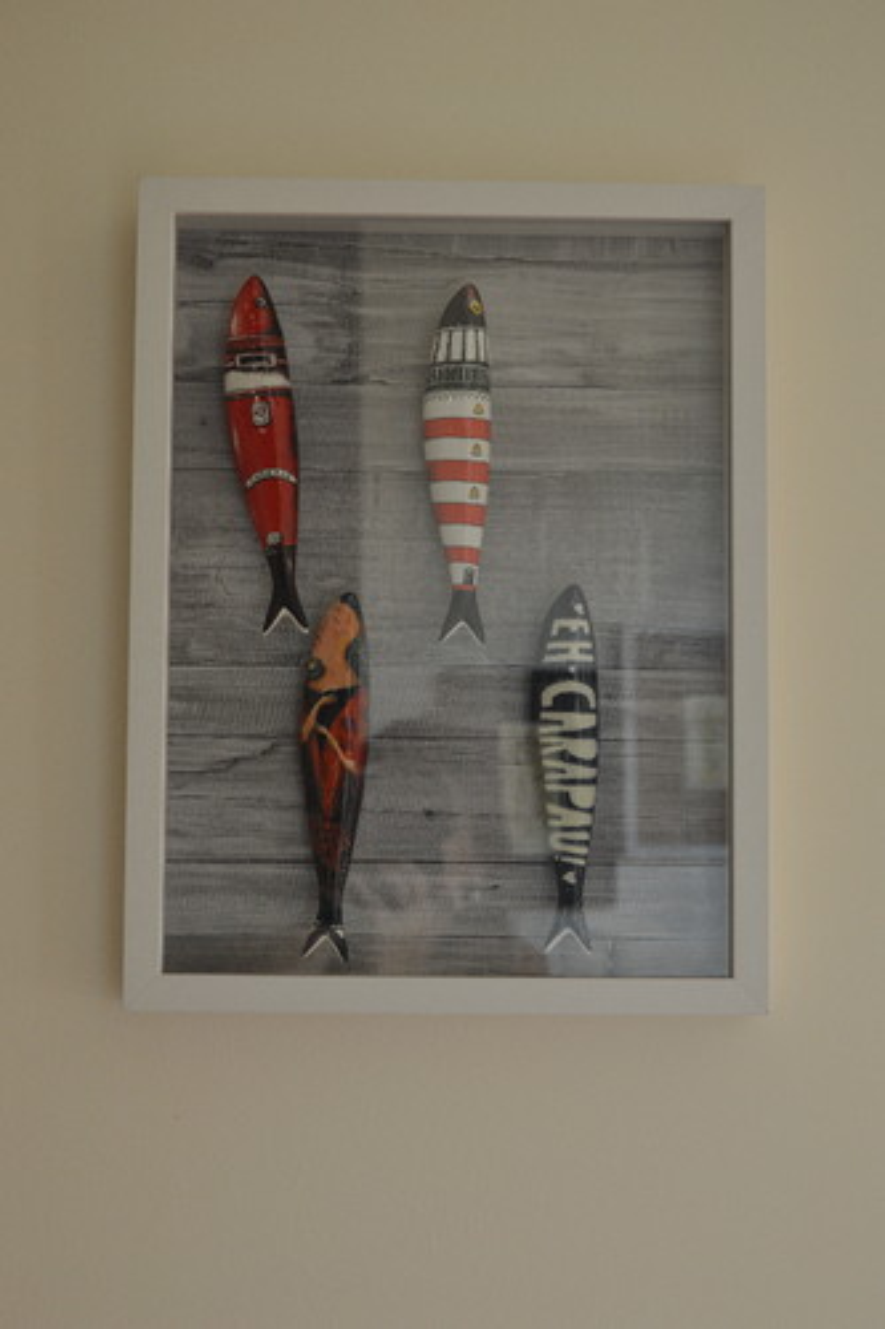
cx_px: 442
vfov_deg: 36.9
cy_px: 664
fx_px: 1992
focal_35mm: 54
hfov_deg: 25.0
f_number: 4
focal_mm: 36
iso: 400
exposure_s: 1/100
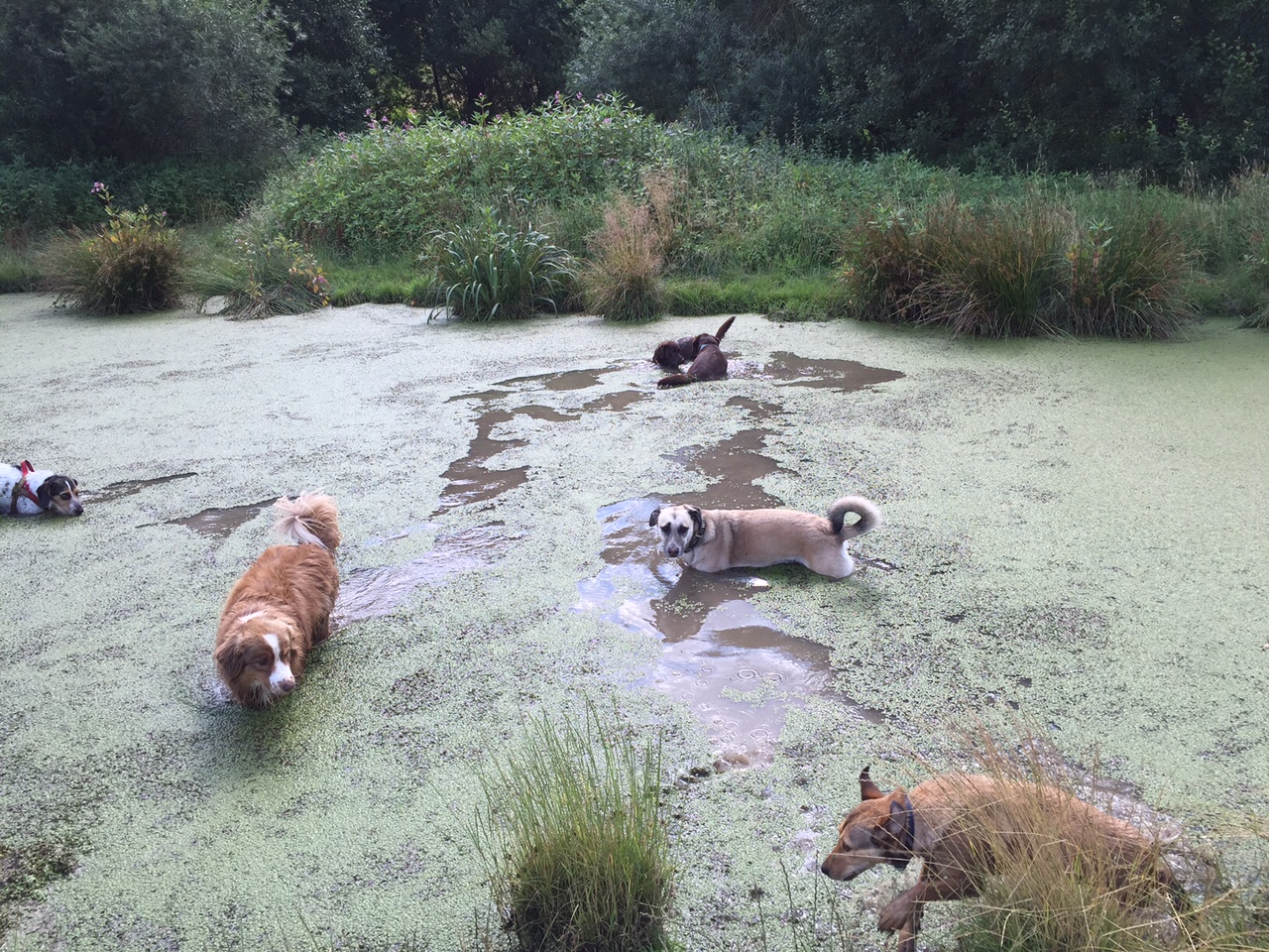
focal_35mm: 29
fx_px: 1063
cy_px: 476
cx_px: 634
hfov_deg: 61.7
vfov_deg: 48.2
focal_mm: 4.15
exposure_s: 1/542
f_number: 2.2
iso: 32
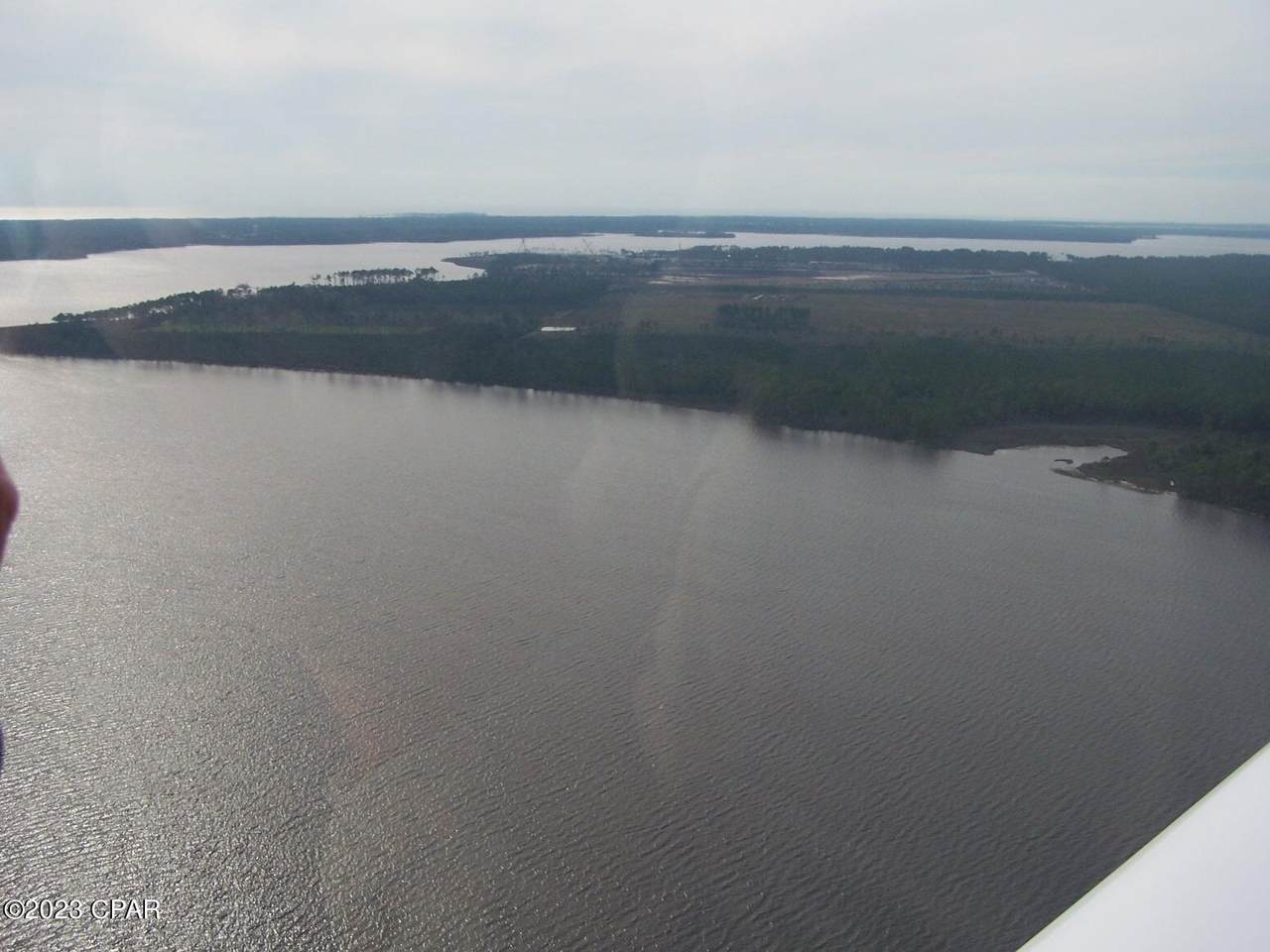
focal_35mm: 38
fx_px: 1394
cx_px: 635
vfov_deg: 37.7
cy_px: 476
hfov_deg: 49.0
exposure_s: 1/1000
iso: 80
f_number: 4
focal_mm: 6.3
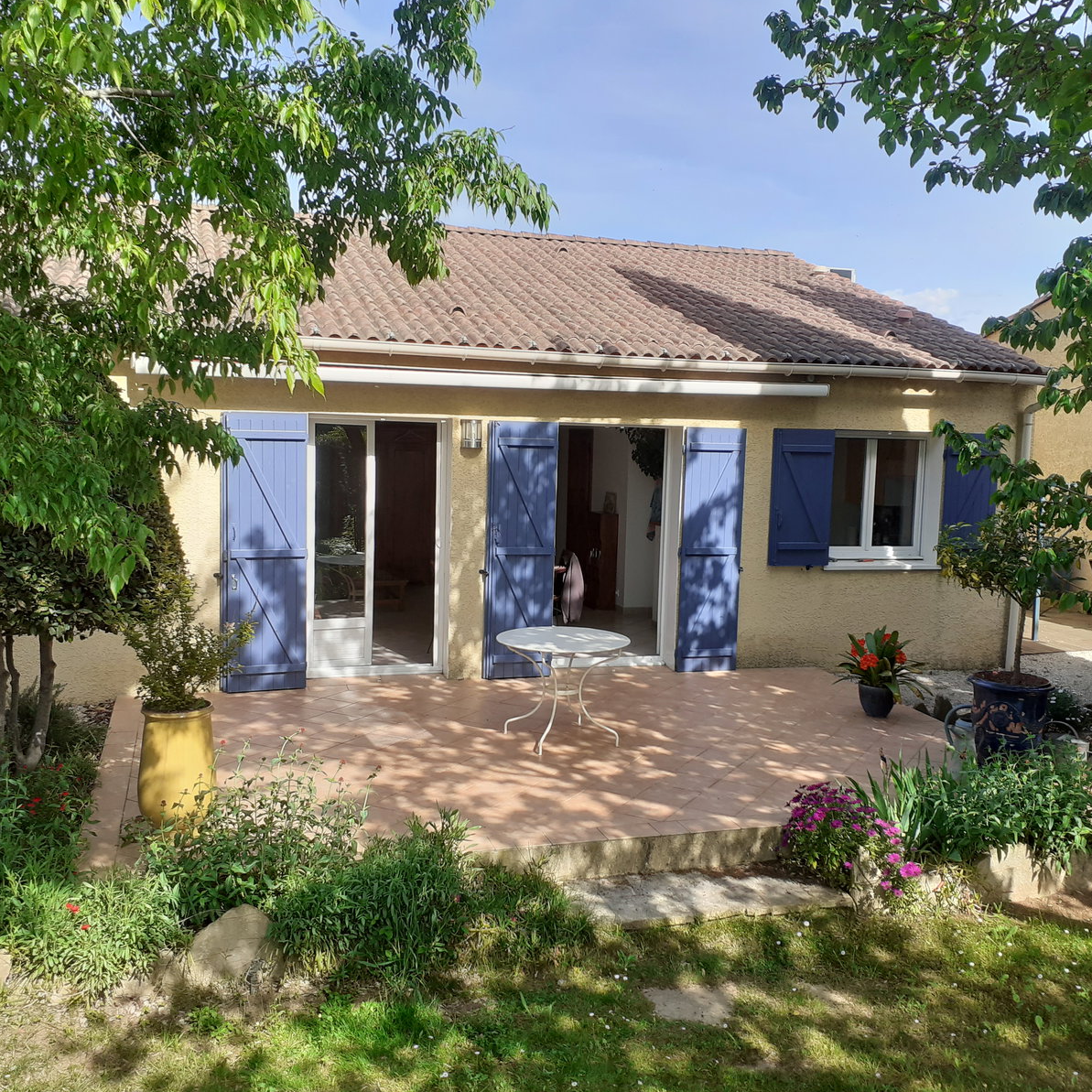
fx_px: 1142
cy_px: 544
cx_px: 557
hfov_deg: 51.1
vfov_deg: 51.1
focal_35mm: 32
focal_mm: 3.6
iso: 40
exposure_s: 1/974
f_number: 1.9
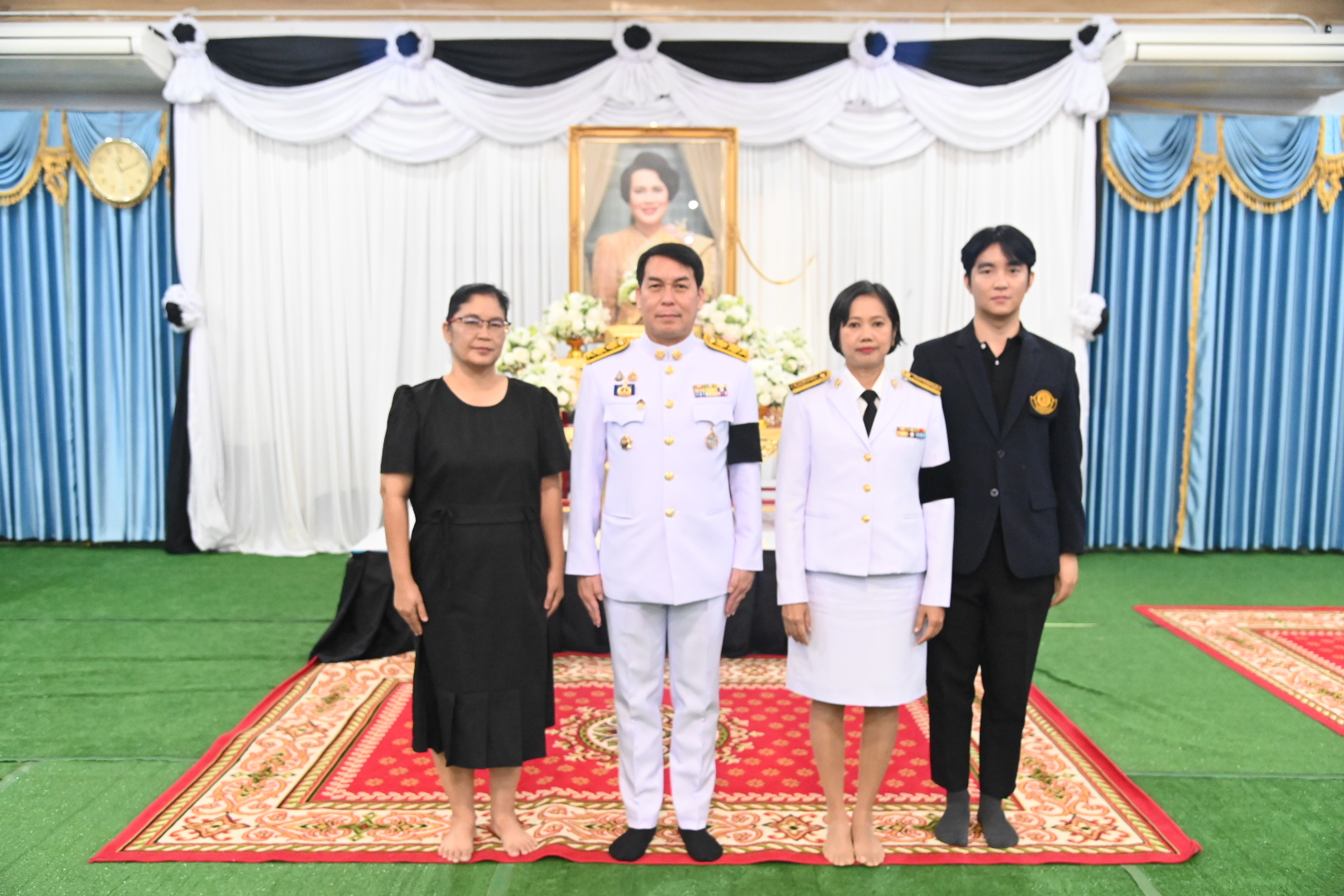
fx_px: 1157
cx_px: 672
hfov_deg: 60.3
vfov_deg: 42.3
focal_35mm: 31
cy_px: 448
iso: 10000
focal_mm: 31
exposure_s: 1/100
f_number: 4
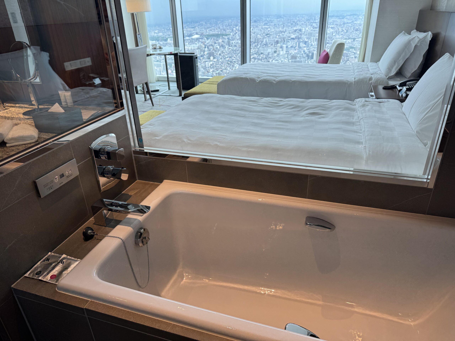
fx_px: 315
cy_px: 170
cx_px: 228
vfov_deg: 56.8
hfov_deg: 71.6
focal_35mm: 24
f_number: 1.78
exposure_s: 1/159
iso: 64
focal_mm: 6.76
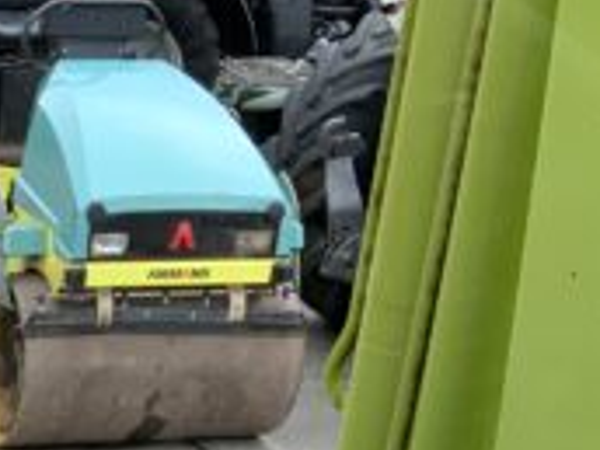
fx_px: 1872
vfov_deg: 12.7
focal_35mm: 108
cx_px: -255
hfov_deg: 16.8
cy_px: 747
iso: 16
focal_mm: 3
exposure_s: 1/180
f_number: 1.8
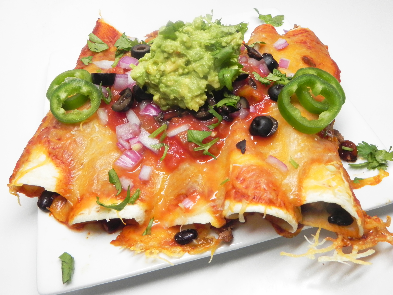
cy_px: 148
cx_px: 196
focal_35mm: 29
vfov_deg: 48.2
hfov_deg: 61.7
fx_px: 329
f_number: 4.5
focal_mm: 5.2
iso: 334
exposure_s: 1/31.2
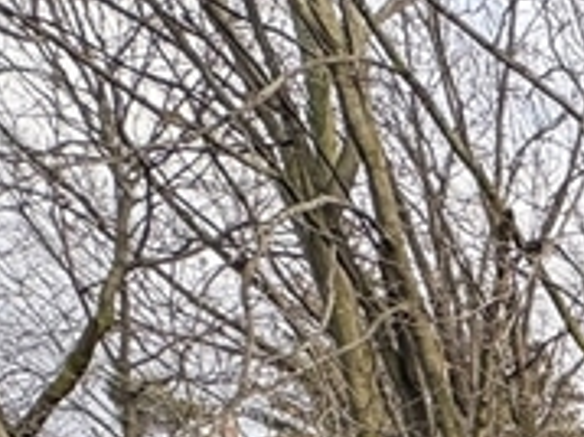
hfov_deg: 16.6
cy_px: 1164
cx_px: 1246
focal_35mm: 80
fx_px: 1349
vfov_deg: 12.5
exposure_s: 1/121
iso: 40
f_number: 2.2
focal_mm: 2.22
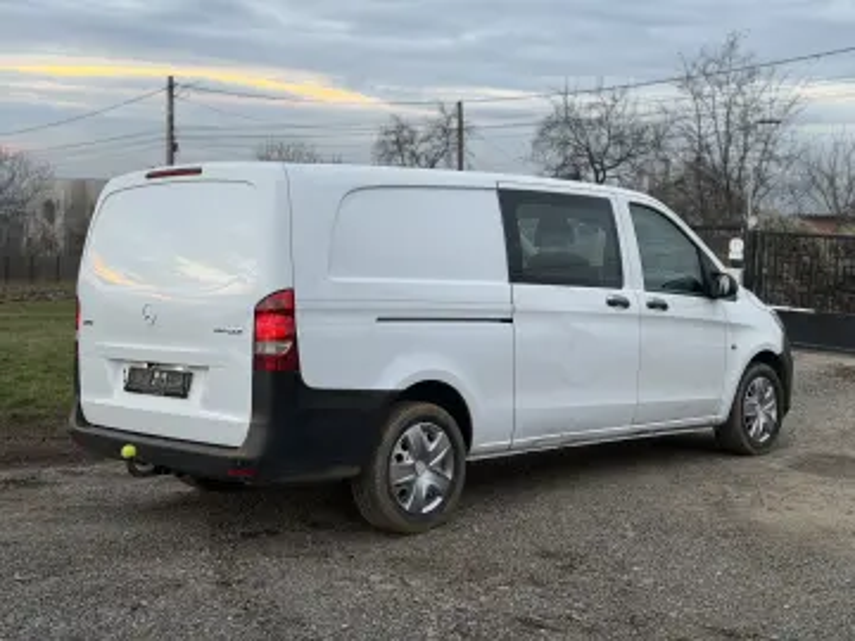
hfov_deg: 39.7
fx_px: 1186
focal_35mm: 48
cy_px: 320
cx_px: 428
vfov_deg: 30.3
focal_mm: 6.76
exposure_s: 1/60
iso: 125
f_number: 1.78
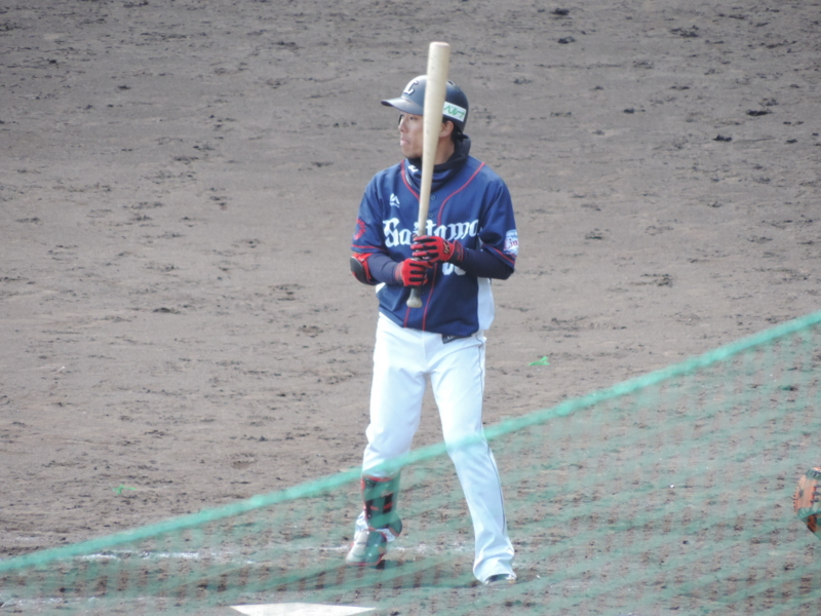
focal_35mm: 800
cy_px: 308
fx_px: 18974
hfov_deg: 2.5
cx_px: 410
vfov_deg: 1.9
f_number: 5.2
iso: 400
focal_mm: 142.6
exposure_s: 1/160
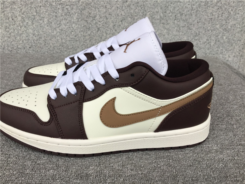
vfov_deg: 45.4
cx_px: 122
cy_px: 92
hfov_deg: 58.4
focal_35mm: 31
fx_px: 219
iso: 25
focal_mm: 3.3
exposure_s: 1/119
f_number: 2.4
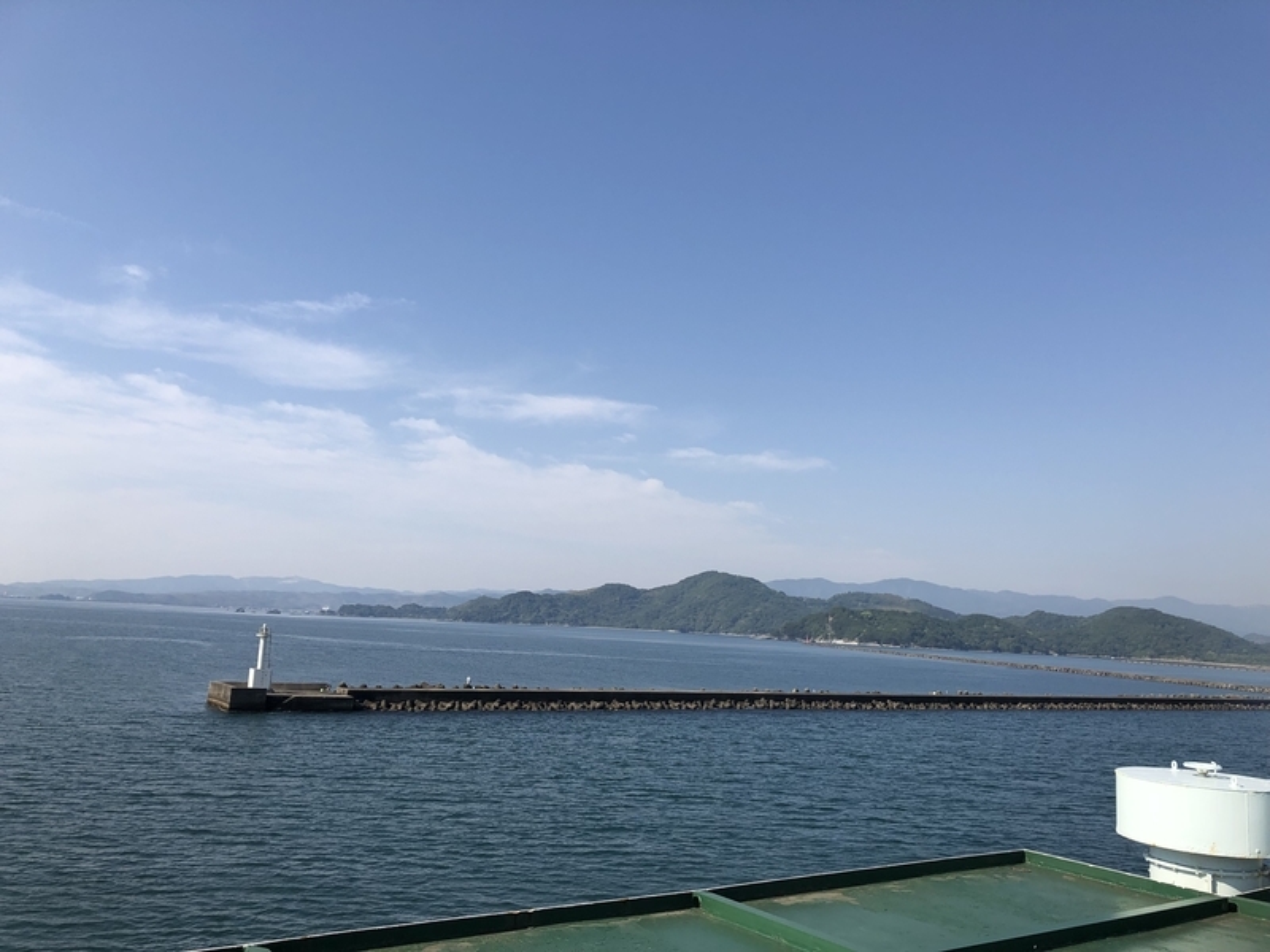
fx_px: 1027
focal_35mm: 28
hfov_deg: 63.4
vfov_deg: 49.7
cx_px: 635
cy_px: 476
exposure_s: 1/2825
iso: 20
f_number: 1.8
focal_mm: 3.99
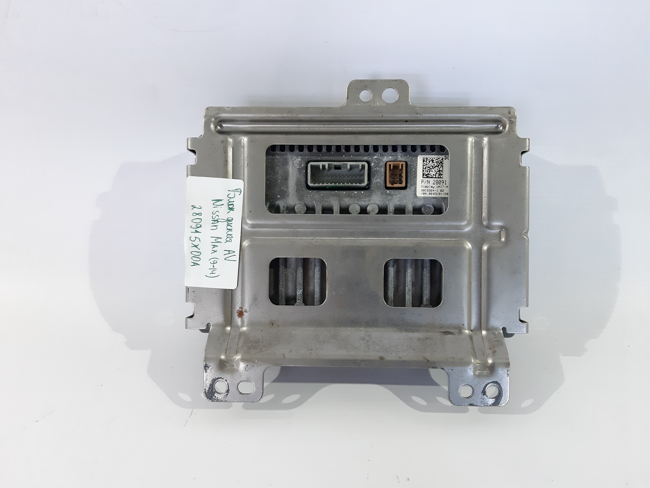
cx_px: 325
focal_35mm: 27
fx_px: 507
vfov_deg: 51.4
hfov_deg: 65.3
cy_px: 244
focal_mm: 3.93
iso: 200
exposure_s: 1/50
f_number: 1.7
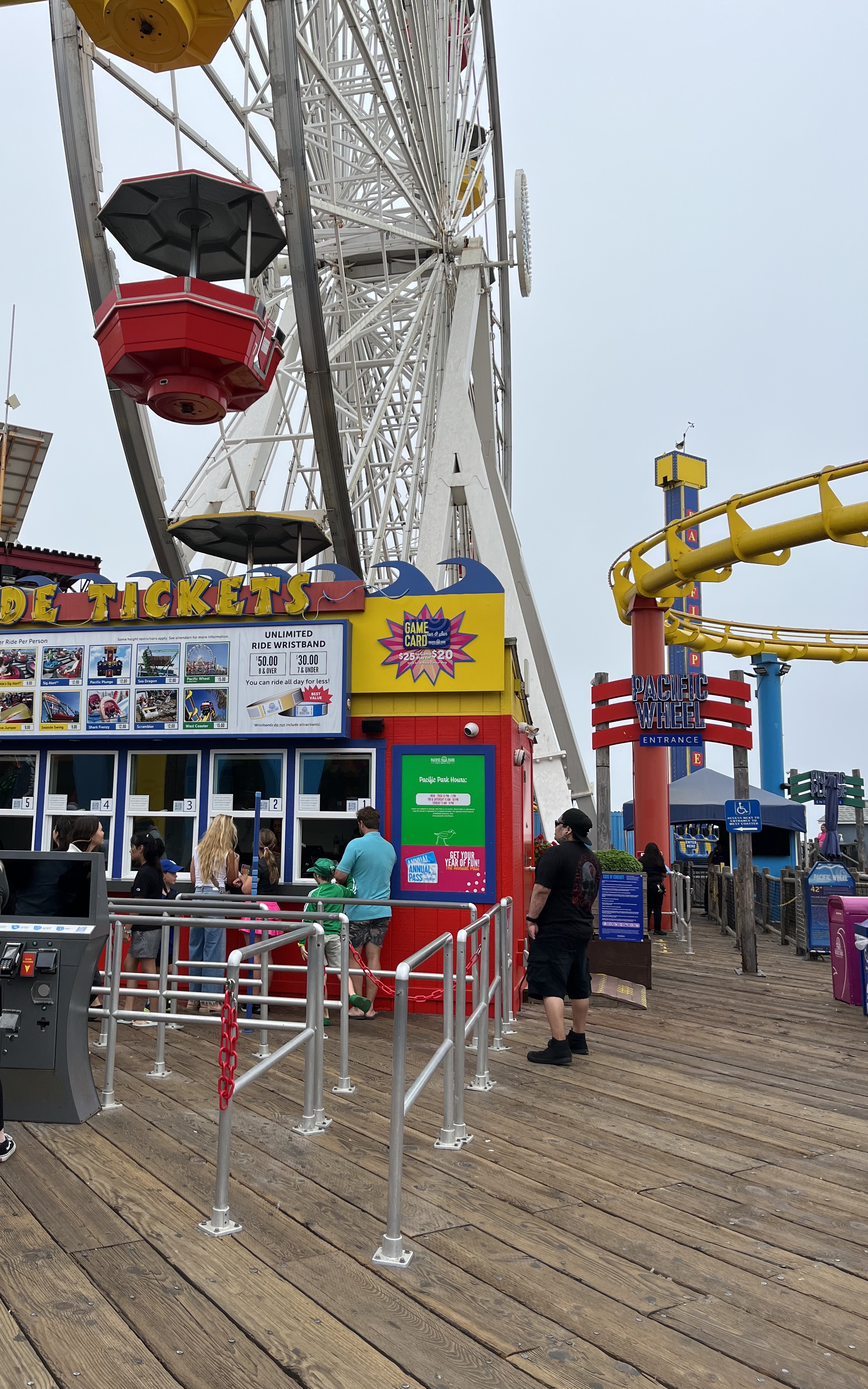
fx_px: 1060
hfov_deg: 44.3
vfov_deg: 66.5
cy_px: 703
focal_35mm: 28
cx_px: 350
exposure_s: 1/2571
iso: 50
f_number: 1.6
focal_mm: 5.1
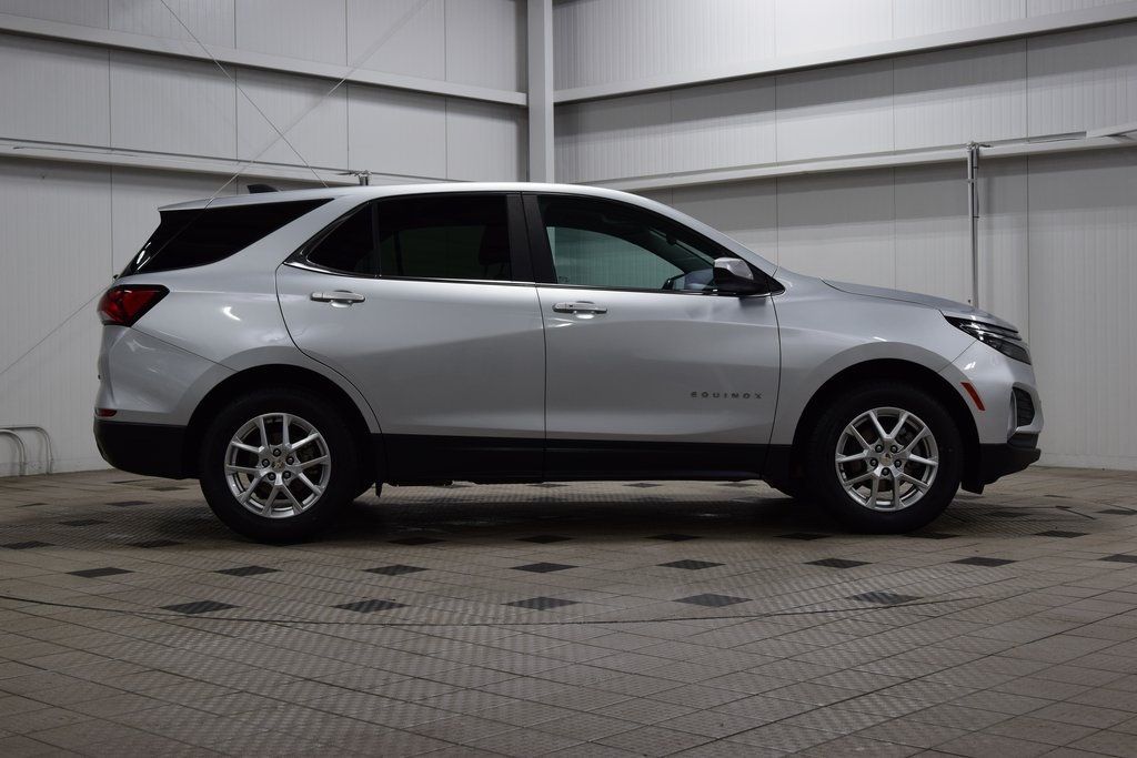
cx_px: 568
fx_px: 1611
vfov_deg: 26.5
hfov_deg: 38.9
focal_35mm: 51
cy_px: 379
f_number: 7.1
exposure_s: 1/30
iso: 400
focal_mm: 34
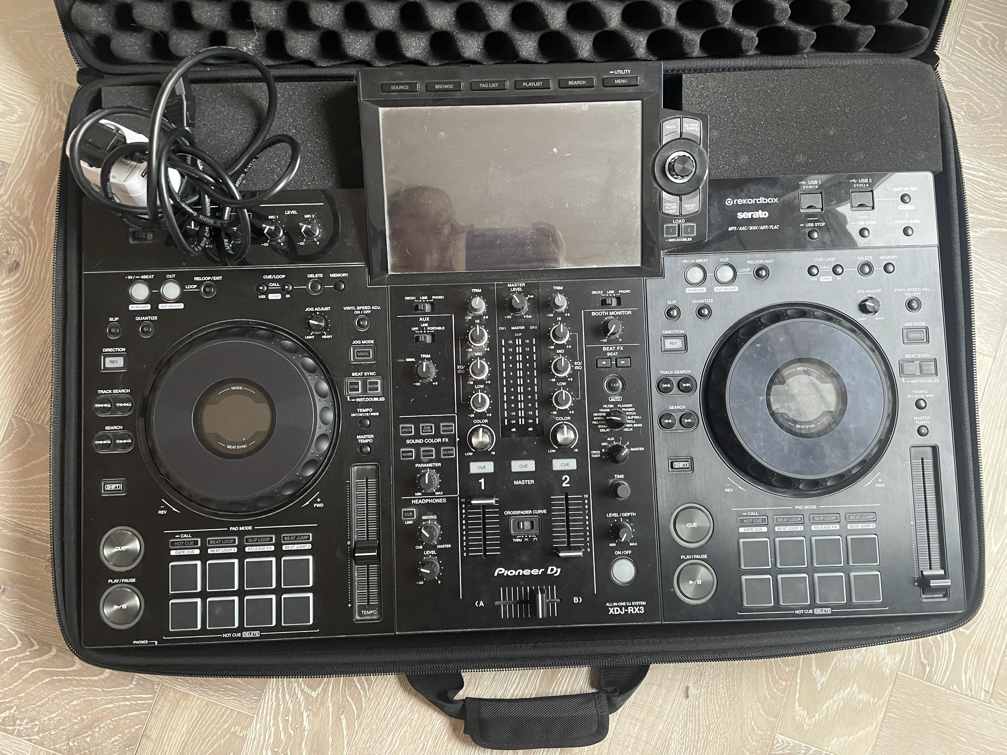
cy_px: 378
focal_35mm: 26
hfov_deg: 67.3
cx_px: 504
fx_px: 756
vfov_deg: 53.1
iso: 500
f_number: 1.6
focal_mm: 4.2
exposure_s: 1/44
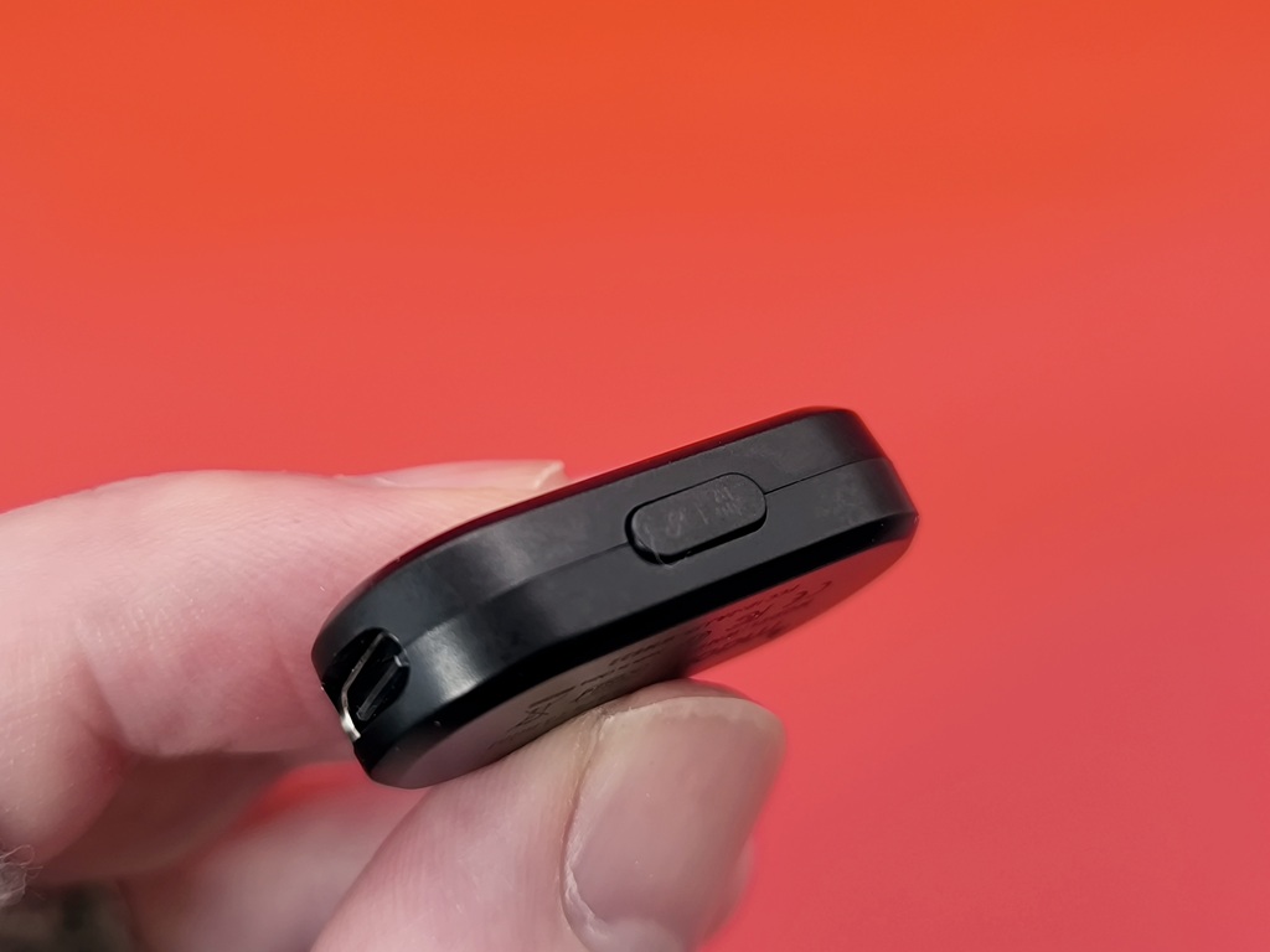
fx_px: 1614
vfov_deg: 32.9
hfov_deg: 42.9
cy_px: 476
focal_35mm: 44
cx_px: 635
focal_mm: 6.14
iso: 800
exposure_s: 1/100
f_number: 1.65
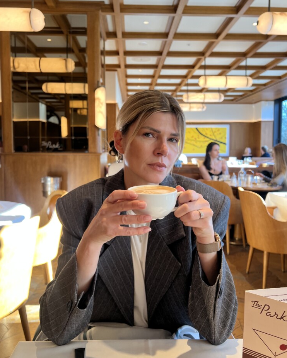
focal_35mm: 28
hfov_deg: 51.5
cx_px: 140
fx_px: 297
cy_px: 171
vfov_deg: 62.2
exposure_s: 1/121
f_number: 1.5
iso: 80
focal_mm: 5.7
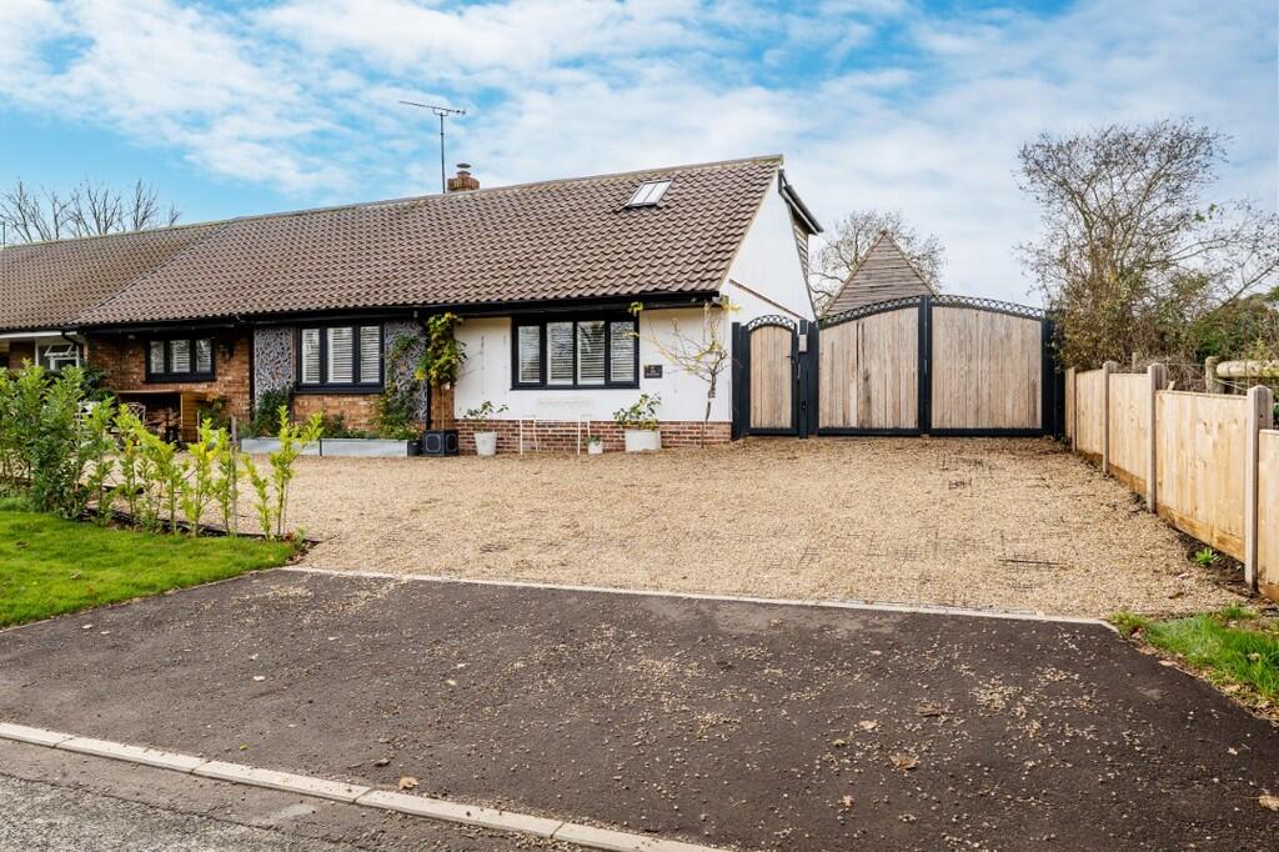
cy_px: 426
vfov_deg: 55.1
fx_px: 817
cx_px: 640
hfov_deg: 76.1
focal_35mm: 23
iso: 64
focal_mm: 15.5
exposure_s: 1/100
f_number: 6.3
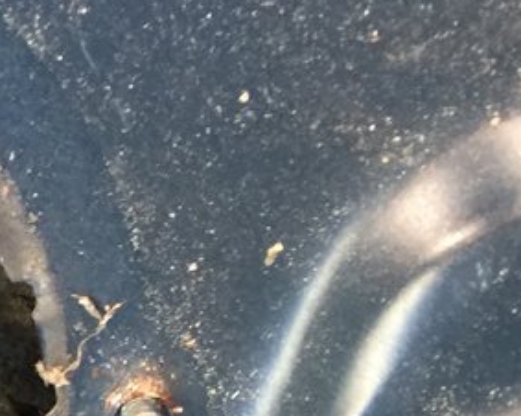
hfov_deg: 15.1
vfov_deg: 11.7
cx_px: -197
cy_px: 801
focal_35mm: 120
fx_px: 1849
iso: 50
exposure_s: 1/15
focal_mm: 4.15
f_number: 2.2
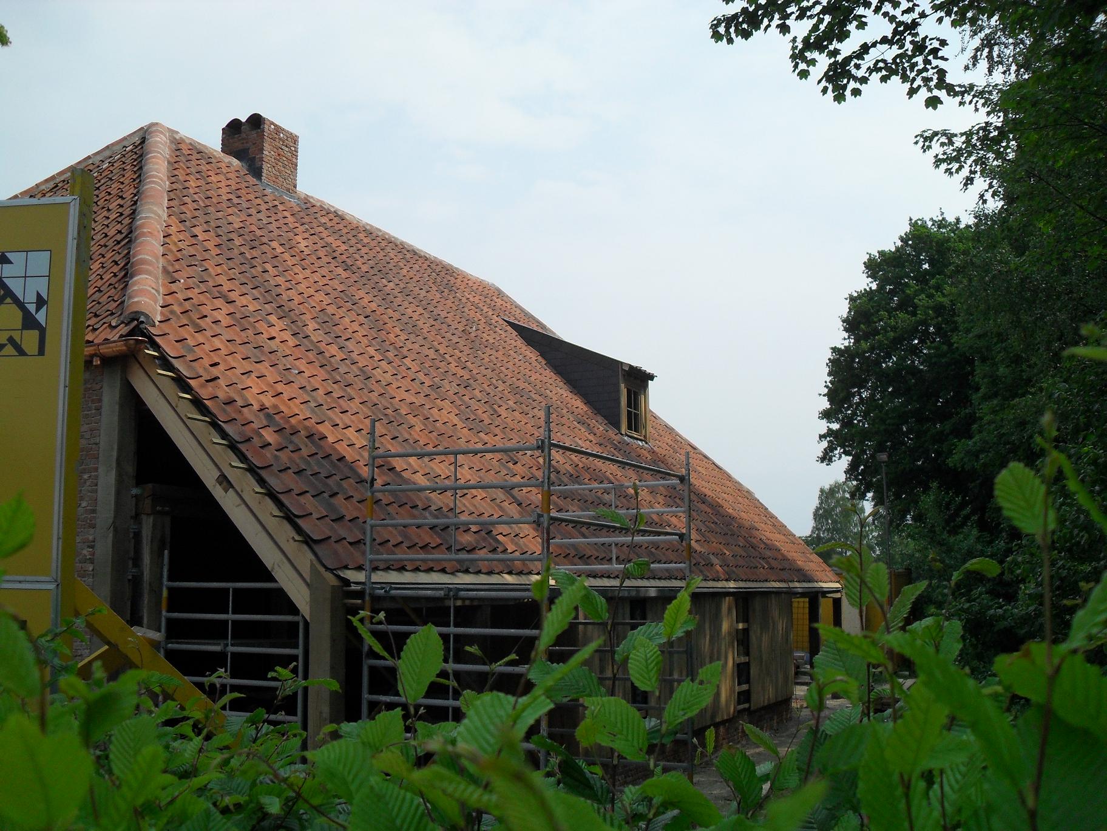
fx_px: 1119
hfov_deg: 52.6
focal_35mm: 35
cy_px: 416
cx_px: 554
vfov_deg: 40.7
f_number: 8.9
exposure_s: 1/250
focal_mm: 6.2
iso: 100
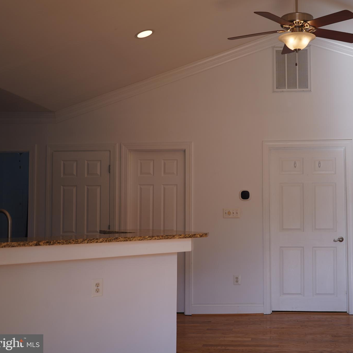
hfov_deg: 36.2
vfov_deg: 36.8
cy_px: 176
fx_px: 531
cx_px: 251
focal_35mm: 46
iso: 100
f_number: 4
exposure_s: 1/160
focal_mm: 36
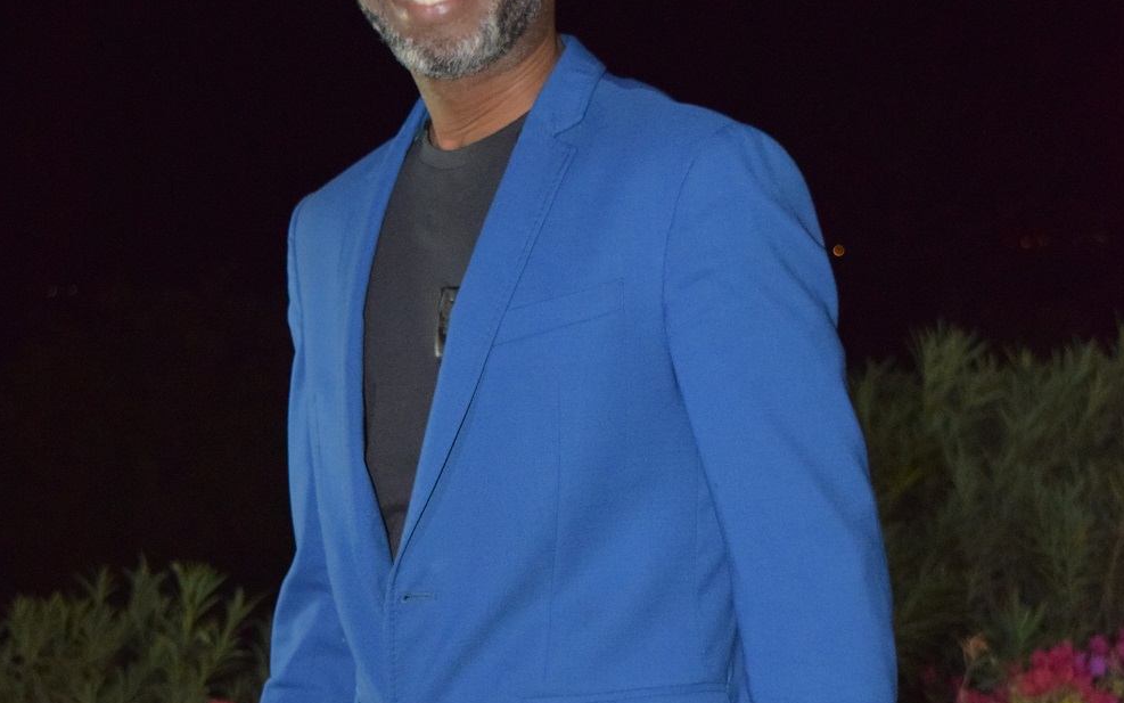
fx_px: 2420
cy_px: 499
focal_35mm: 79
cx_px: 566
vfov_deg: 16.5
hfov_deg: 26.1
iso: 3200
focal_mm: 34
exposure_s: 1/60
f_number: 4.5
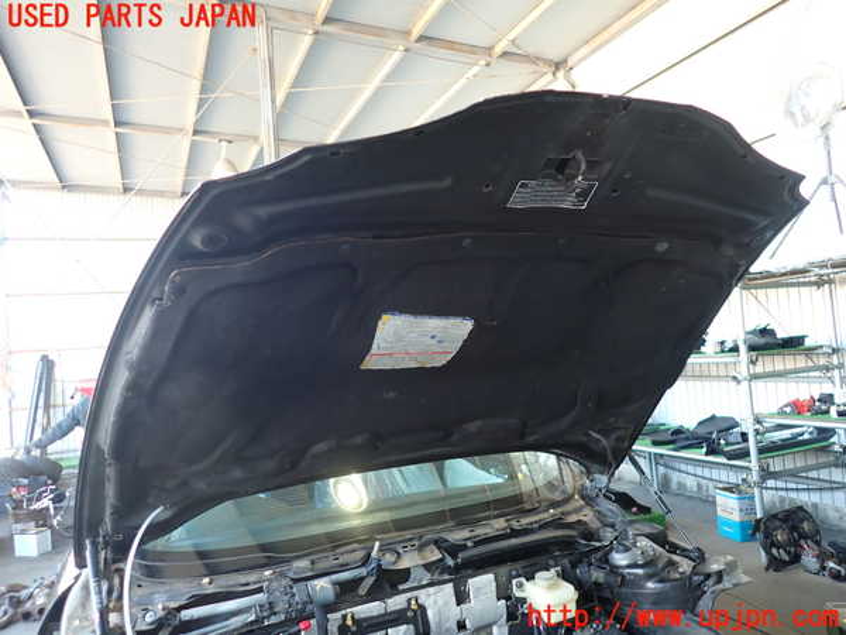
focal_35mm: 25
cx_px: 423
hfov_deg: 69.4
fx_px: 611
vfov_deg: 54.9
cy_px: 318
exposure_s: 1/50
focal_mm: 4.5
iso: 200
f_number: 2
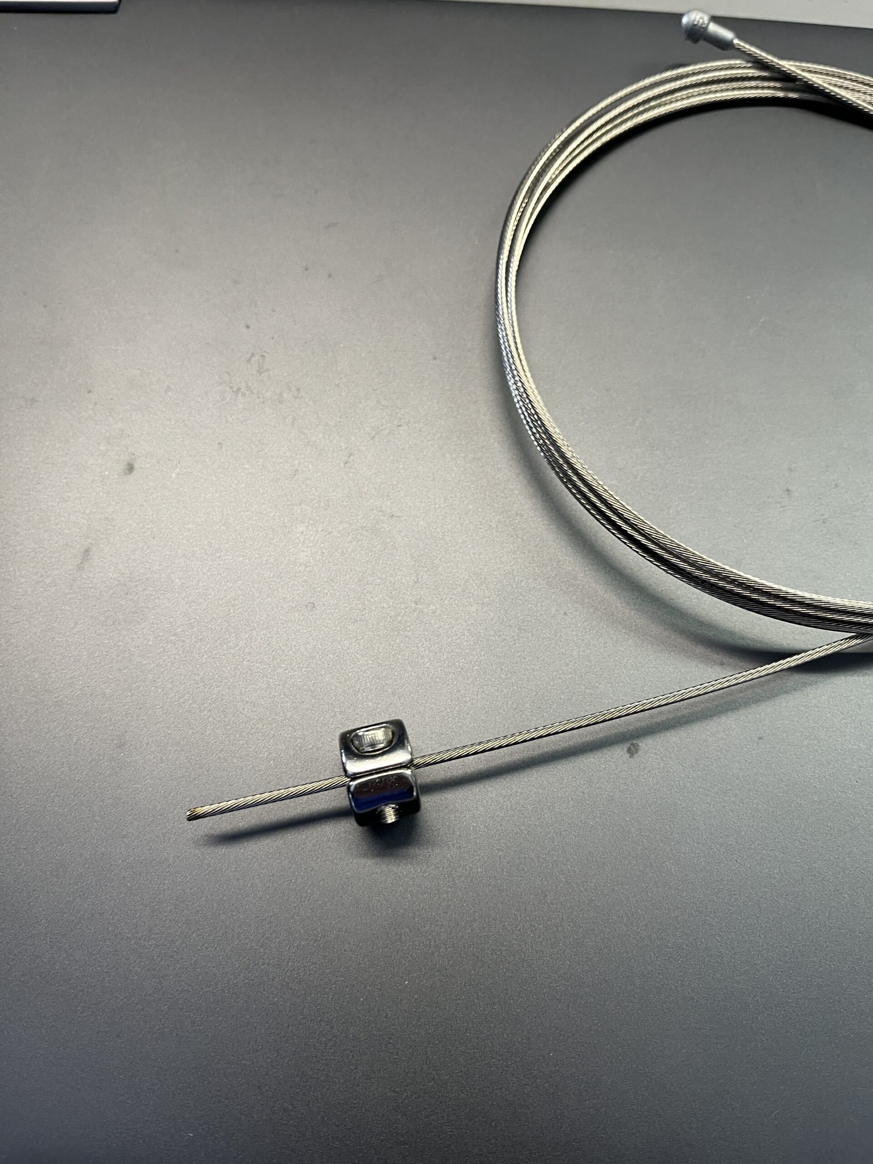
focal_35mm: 26
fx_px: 874
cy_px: 582
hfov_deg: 53.1
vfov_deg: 67.3
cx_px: 436
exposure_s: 1/50
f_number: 1.6
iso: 100
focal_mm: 5.1
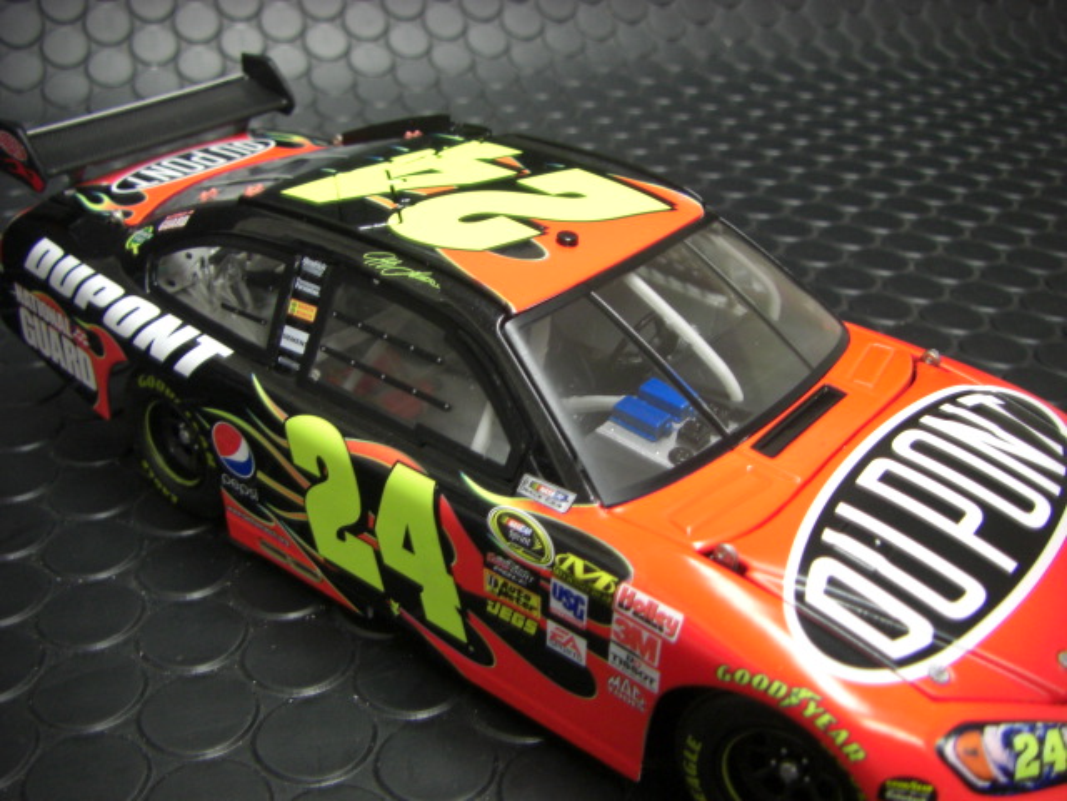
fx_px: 1171
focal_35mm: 38
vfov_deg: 37.7
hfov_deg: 49.0
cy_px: 400
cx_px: 534
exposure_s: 1/20
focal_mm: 6.3
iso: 200
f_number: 3.4
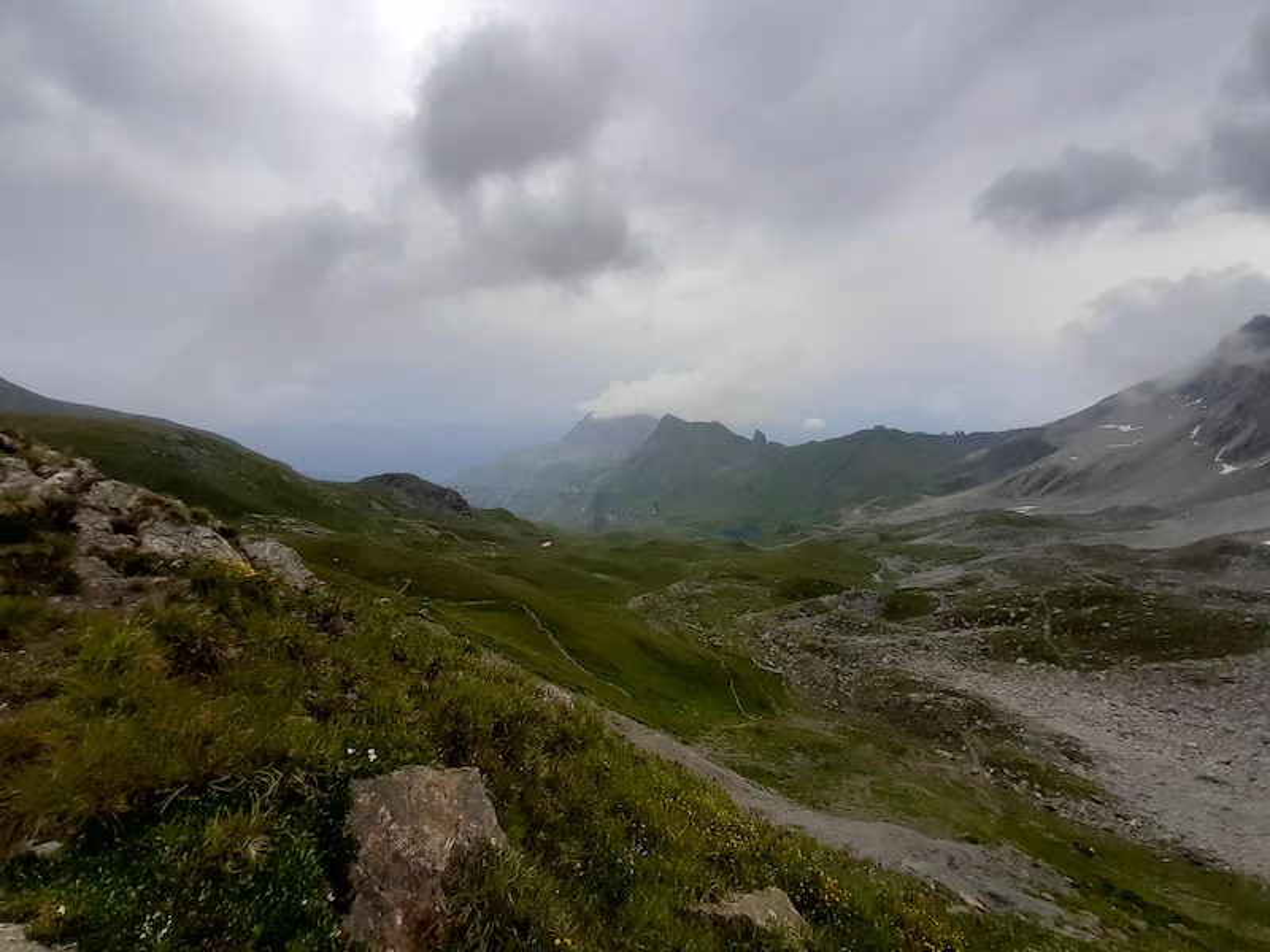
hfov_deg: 106.2
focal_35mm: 13
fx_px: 477
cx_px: 635
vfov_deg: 89.9
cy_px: 476
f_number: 2.2
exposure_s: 1/1403
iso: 40
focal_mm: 1.13
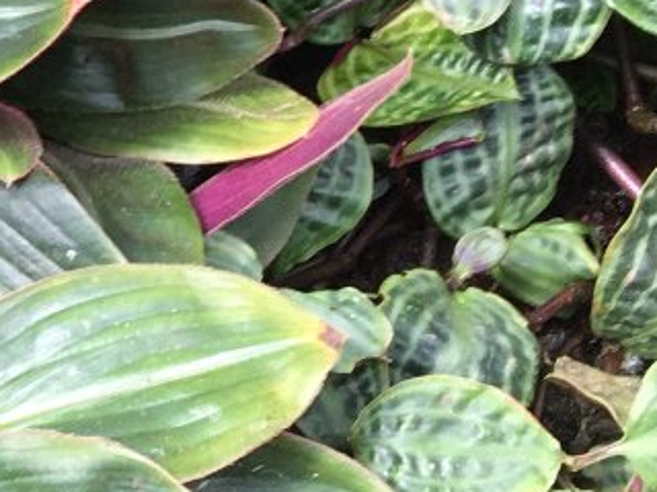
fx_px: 2752
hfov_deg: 12.1
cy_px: 27
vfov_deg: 10.2
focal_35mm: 145
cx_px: -667
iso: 32
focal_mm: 4.15
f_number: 2.2
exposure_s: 1/50
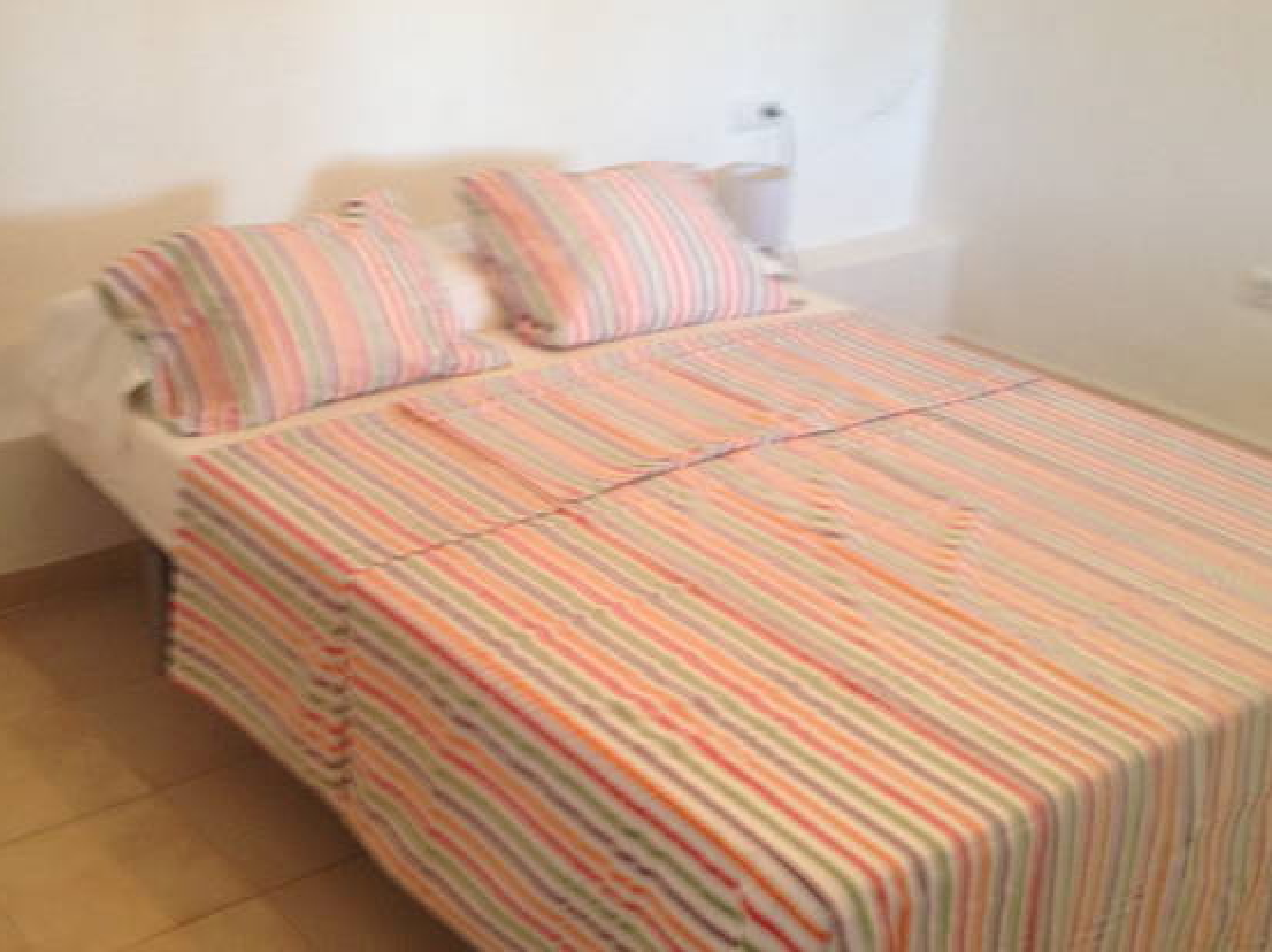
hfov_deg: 37.9
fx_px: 1836
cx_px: 455
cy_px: 529
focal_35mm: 50
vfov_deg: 29.1
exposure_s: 1/20
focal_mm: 4.28
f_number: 2.4
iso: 125
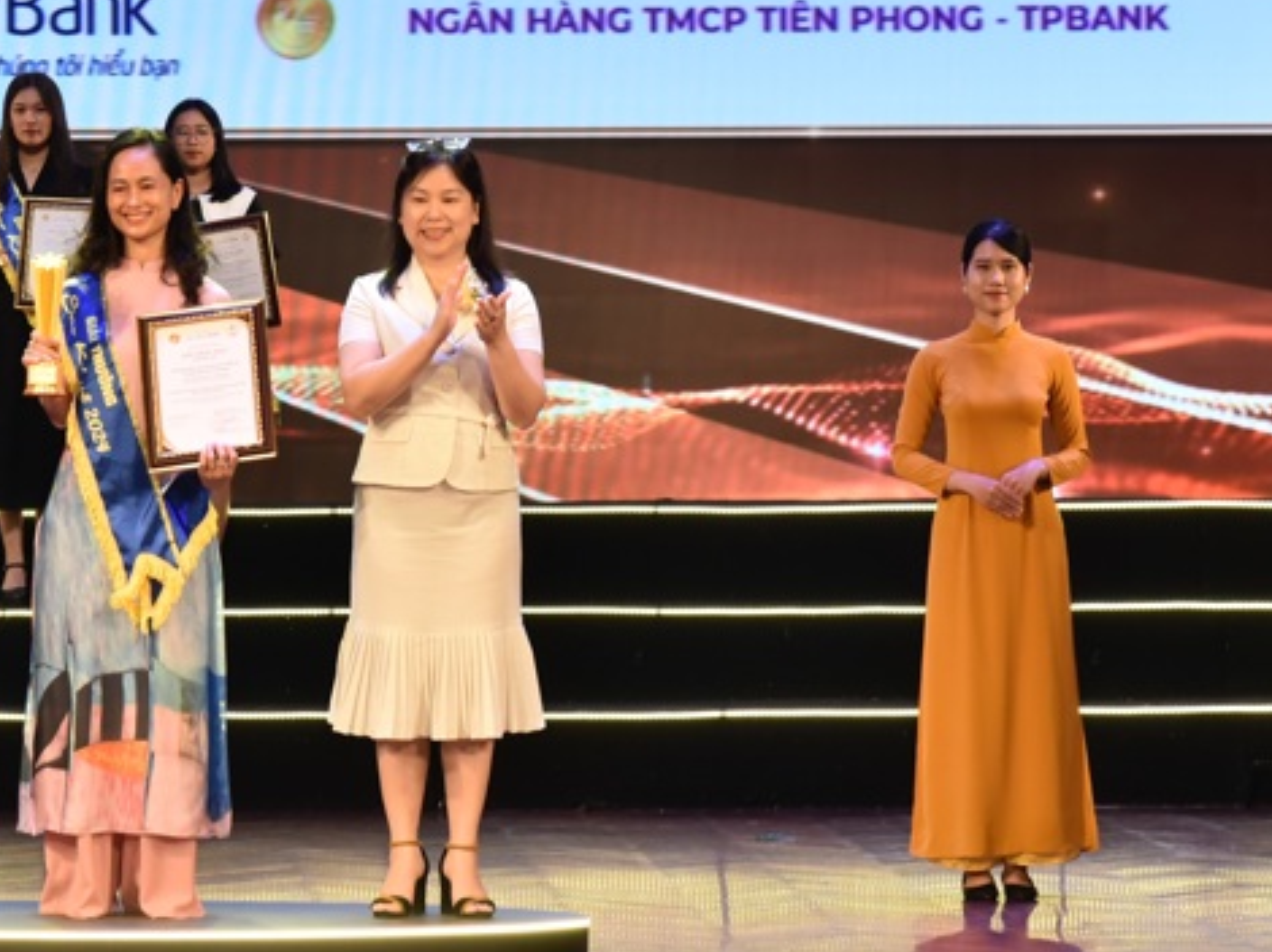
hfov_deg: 11.6
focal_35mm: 169
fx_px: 6207
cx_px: 127
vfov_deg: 8.8
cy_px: 226
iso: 1000
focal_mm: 86
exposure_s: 1/200
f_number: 5
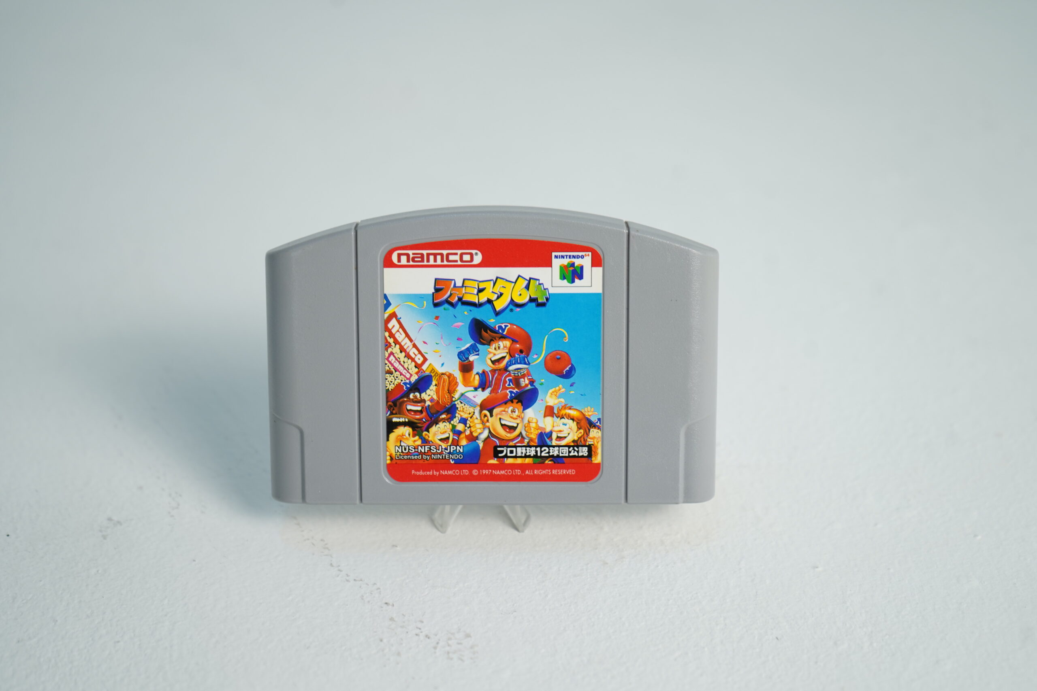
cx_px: 518
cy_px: 346
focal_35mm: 54
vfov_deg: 25.1
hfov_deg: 36.9
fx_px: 1555
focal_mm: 54
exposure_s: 1/60
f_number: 5.6
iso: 250
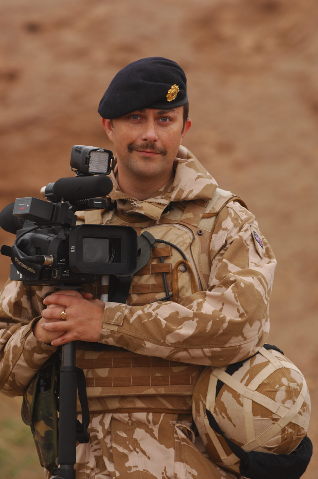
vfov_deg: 7.6
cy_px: 253
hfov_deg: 5.1
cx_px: 156
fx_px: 3600
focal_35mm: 271
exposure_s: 1/100
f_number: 4
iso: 200
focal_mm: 170
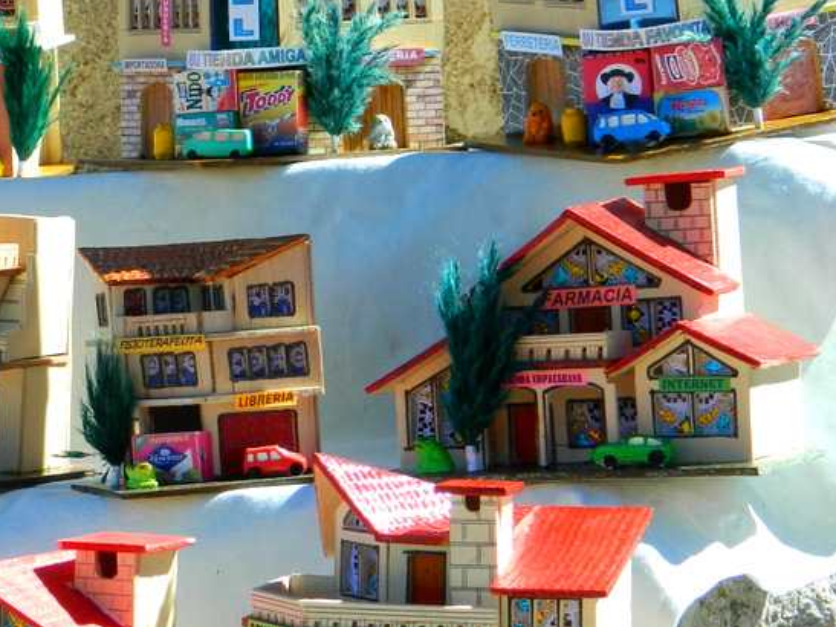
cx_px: -76
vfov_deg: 6.6
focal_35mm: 226
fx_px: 5457
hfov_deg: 8.7
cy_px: 260
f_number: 4.5
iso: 80
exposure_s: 1/320
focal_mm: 18.6
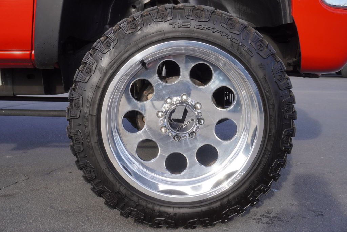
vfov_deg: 31.9
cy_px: 116
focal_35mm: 42
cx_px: 174
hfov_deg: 46.4
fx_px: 405
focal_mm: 28
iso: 100
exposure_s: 1/125
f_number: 6.3
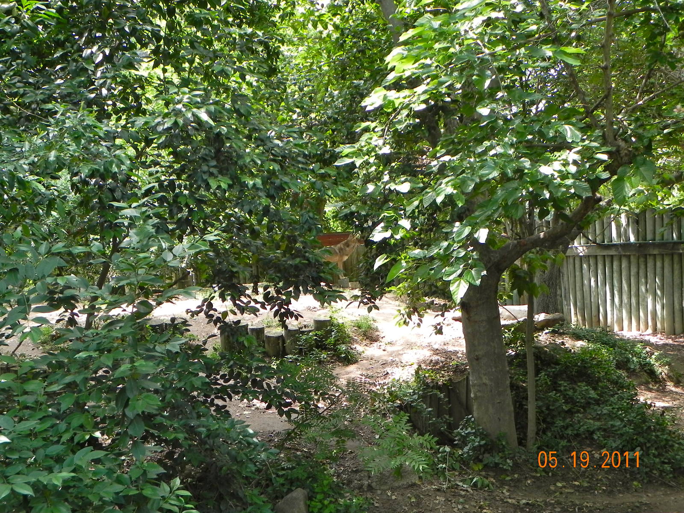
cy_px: 256
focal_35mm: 46
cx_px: 342
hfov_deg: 41.2
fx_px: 909
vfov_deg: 31.5
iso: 160
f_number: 3.2
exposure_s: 1/92.3
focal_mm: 8.2
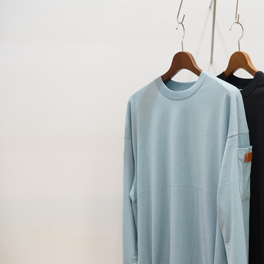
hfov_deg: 24.2
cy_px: 131
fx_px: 613
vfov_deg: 24.3
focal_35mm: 71
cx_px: 181
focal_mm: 55
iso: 1000
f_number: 4
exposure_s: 1/60
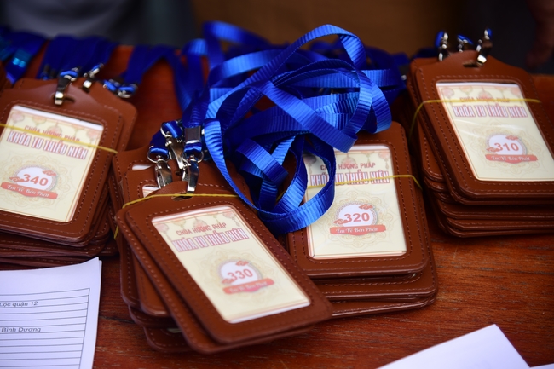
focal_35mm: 105
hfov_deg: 19.5
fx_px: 1615
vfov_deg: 13.0
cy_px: 184
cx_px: 277
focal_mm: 105
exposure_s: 1/125
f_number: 4
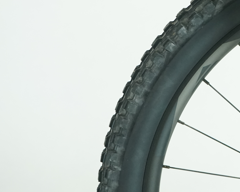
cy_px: 40
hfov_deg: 18.5
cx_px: 275
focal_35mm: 99
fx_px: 703
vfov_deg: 15.5
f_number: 6.3
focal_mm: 39
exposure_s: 1/200
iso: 2500
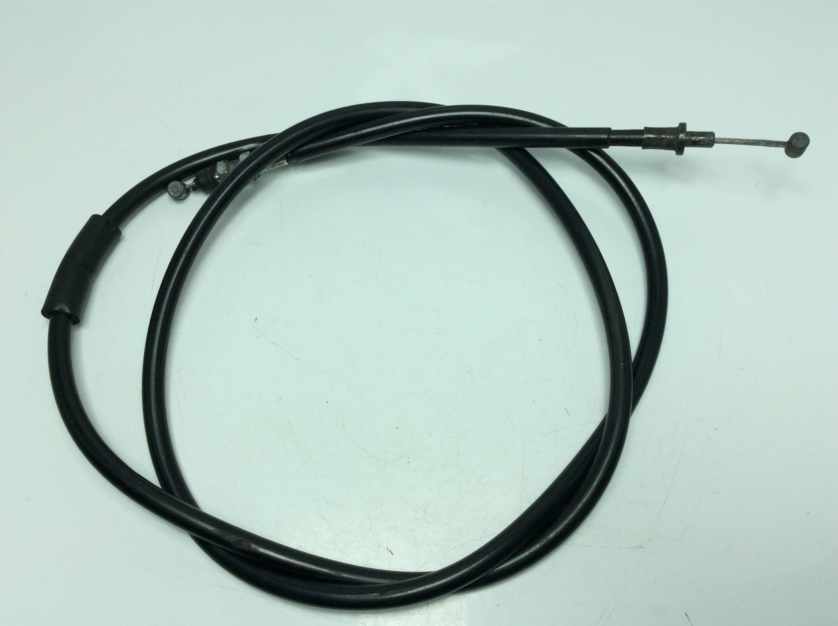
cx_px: 419
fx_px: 774
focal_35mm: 32
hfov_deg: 56.9
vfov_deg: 44.1
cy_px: 313
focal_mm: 3.3
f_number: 2.4
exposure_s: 1/534
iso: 32
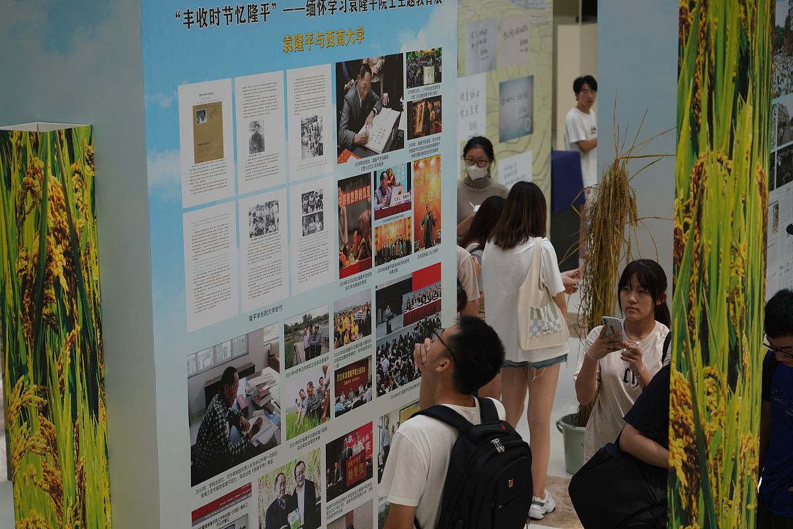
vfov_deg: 18.2
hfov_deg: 27.0
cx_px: 396
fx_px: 1652
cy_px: 264
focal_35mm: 75
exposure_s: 1/250
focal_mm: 75
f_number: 4
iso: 500
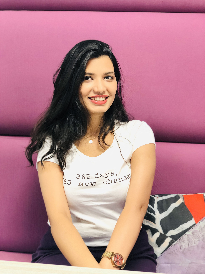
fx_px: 411
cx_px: 102
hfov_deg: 28.0
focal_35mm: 52
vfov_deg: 36.8
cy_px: 137
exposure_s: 1/33
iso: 100
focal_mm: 6
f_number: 2.4
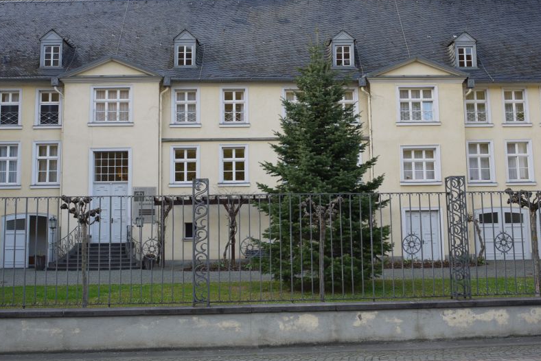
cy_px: 174
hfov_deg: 50.7
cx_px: 268
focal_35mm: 38
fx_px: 571
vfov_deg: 35.1
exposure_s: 1/125
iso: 100
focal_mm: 18
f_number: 4
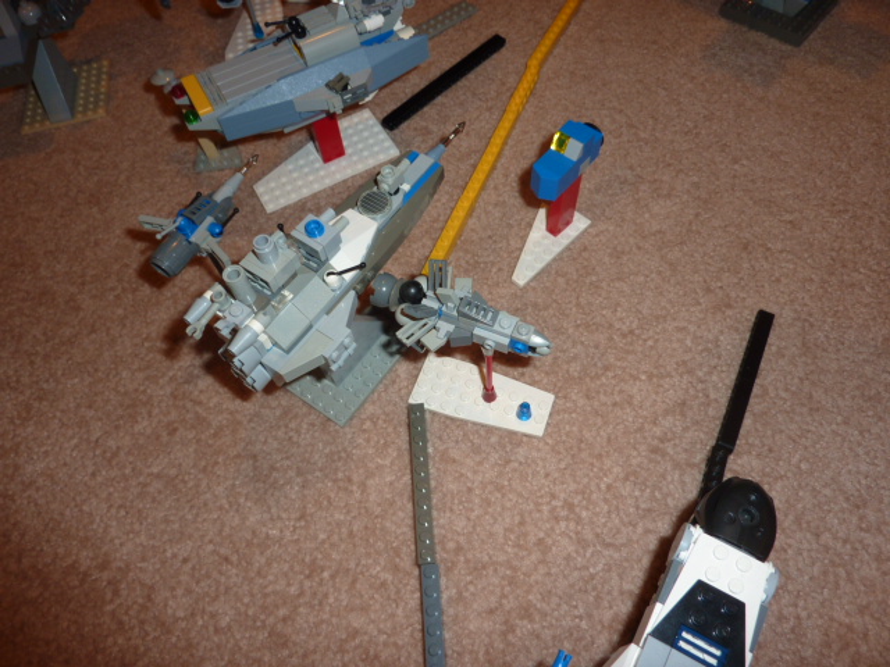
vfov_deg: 54.9
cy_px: 334
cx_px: 445
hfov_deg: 69.4
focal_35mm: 25
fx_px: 643
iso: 100
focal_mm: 4.1
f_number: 3.3
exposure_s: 1/30
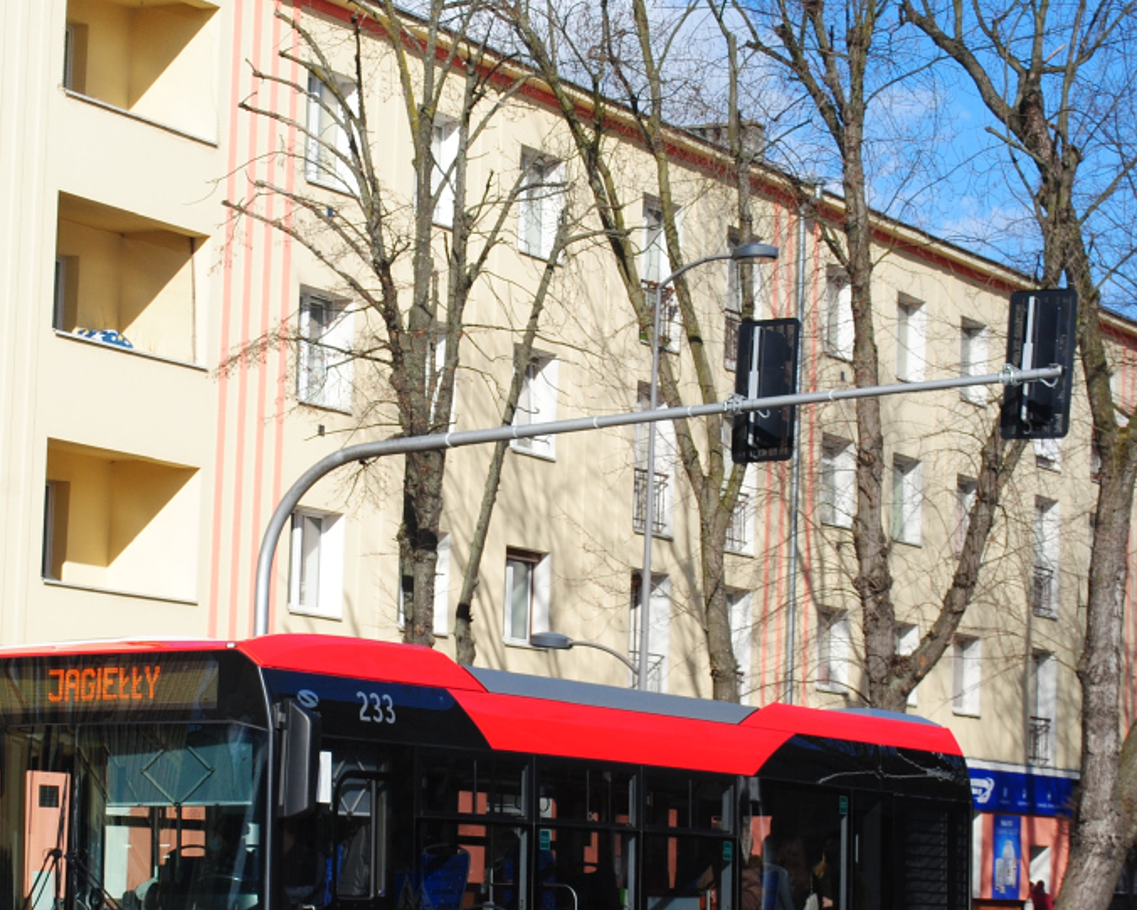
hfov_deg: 18.6
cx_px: 481
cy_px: 579
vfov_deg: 14.9
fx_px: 3467
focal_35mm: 103
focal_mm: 38
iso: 140
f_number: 10
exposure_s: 1/250
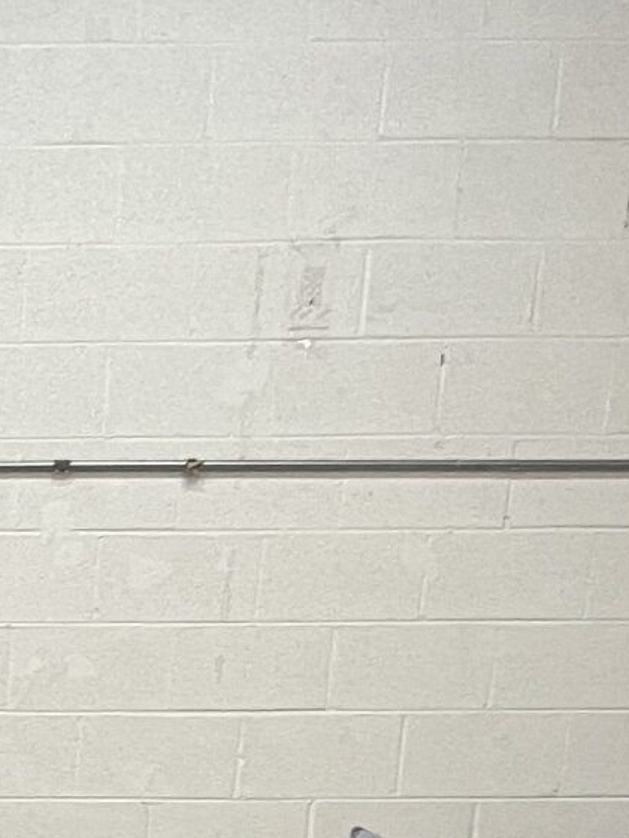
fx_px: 2761
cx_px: -547
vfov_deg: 14.4
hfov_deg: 11.9
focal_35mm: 114
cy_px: 1660
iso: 125
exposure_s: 1/60
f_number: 1.6
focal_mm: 5.1
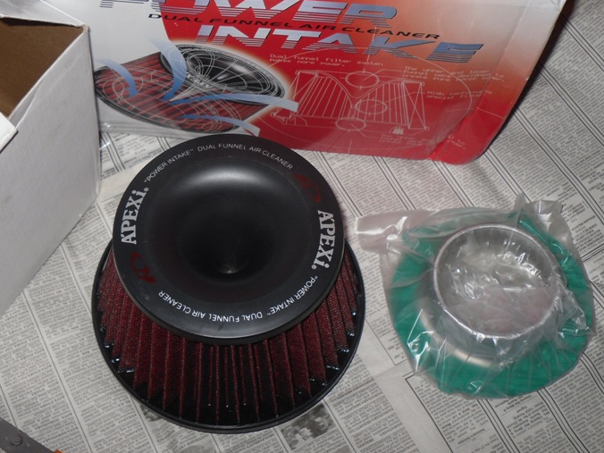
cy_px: 117
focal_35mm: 53
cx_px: 241
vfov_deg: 27.2
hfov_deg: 36.0
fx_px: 925
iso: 80
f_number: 3
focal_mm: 6.3
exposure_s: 1/45
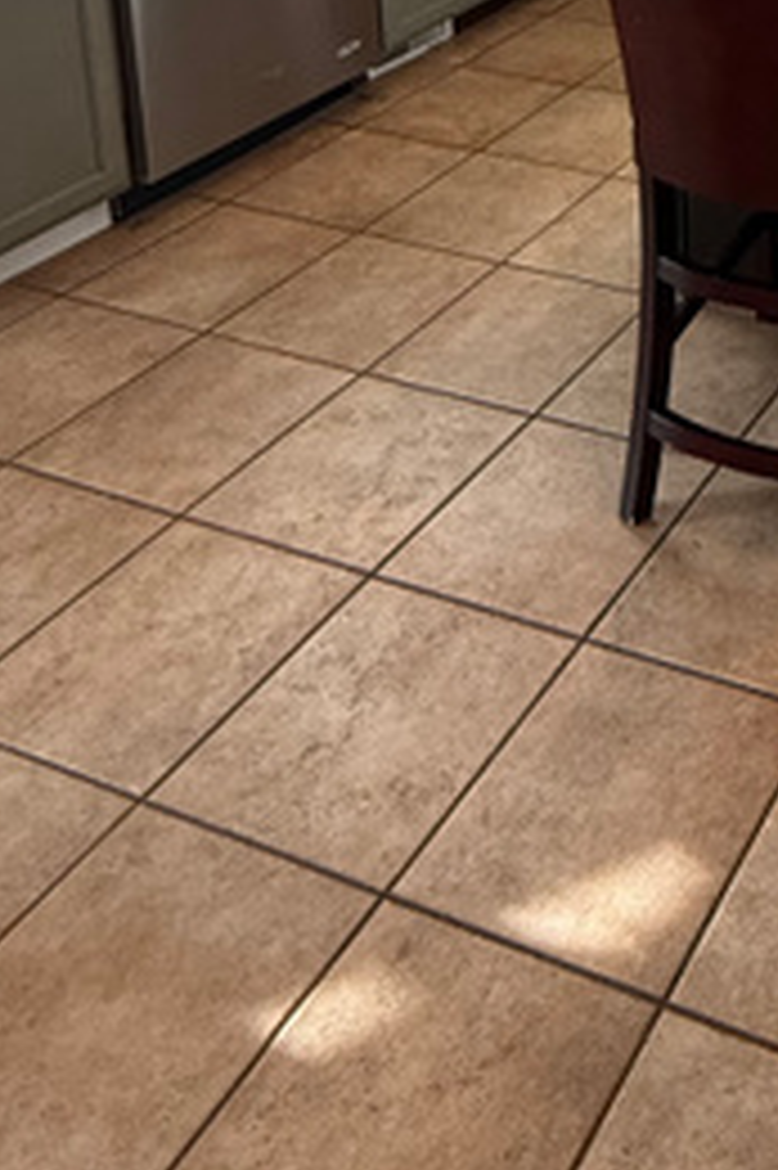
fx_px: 1396
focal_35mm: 43
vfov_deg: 35.0
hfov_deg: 25.8
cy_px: -266
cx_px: 1061
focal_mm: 2.22
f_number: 2.2
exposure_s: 1/120
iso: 250
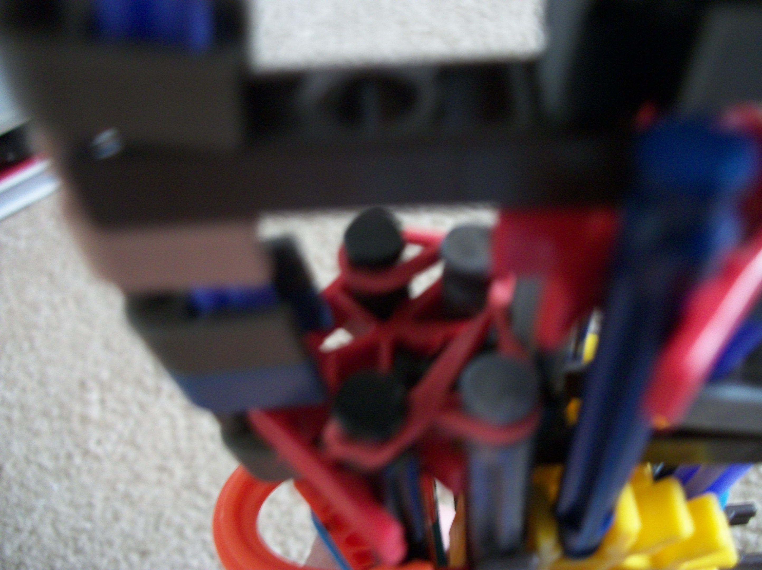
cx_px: 381
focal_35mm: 32
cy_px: 285
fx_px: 704
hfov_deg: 56.9
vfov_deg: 44.1
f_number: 2.9
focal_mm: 5.7
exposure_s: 1/8
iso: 250
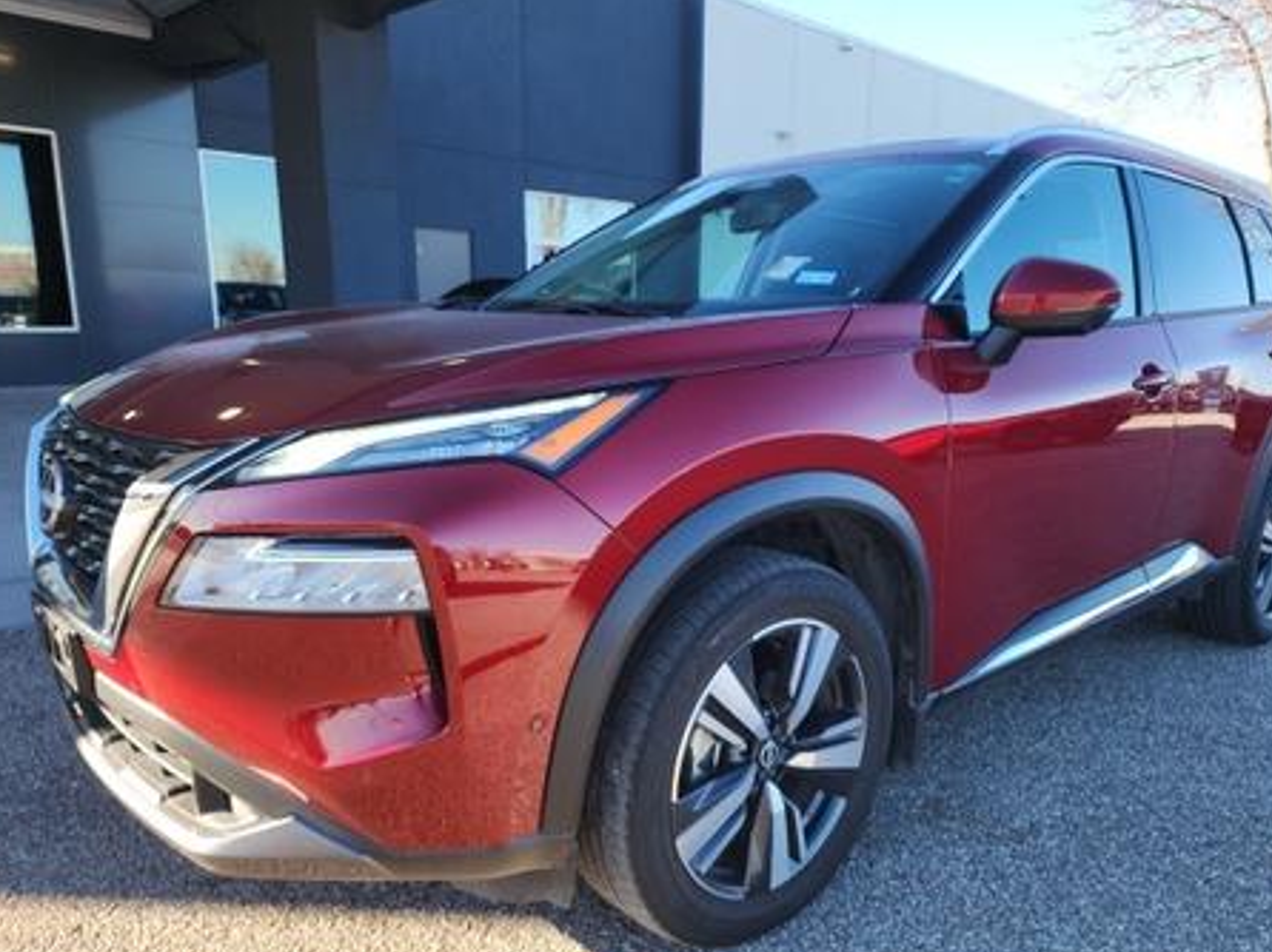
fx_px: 955
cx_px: 659
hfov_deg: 67.3
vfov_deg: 52.9
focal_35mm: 26
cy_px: 530
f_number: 1.8
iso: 50
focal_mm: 6.4
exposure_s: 1/133
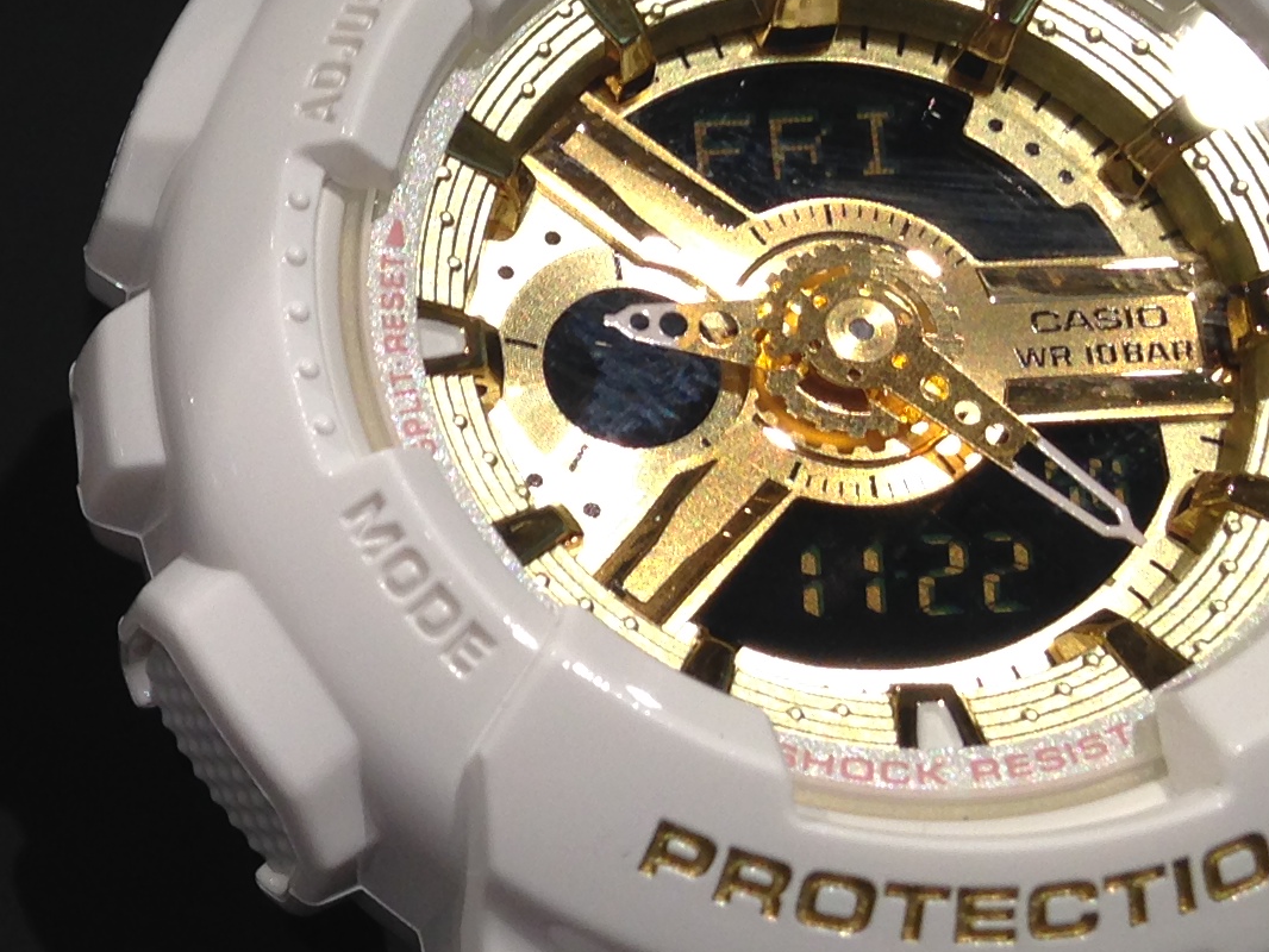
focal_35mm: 101
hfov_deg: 18.3
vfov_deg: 14.6
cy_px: 558
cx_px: -295
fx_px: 3703
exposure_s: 1/30
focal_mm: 4.12
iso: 50
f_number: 2.4
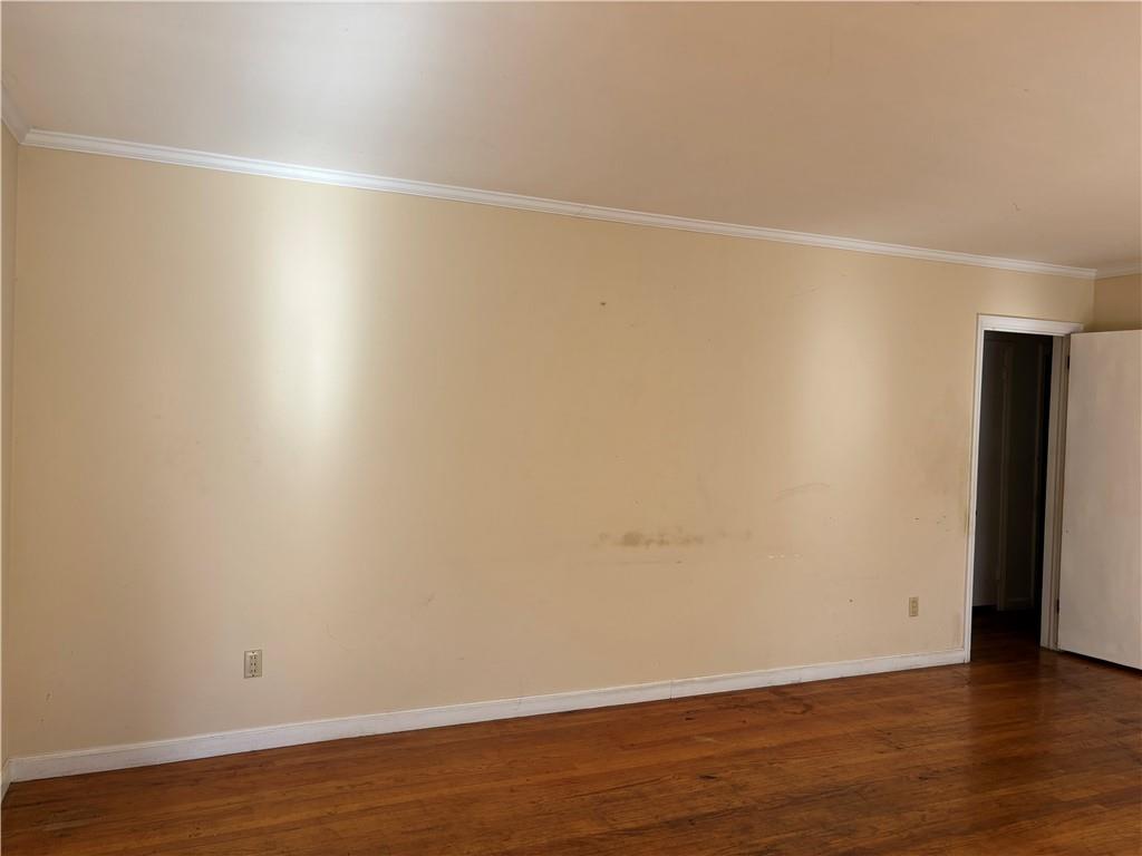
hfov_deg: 67.3
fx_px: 858
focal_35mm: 26
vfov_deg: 53.1
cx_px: 571
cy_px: 428
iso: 40
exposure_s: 1/206
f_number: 1.6
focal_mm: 5.96
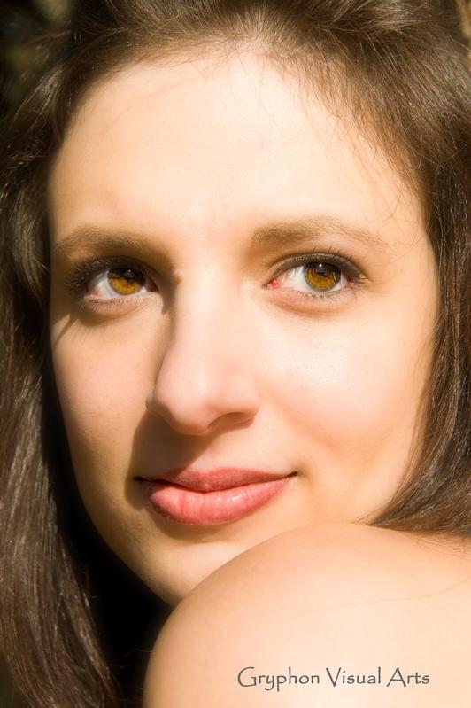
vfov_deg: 28.9
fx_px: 1375
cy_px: 354
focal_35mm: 70
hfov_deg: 19.4
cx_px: 236
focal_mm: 70
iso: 400
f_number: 11
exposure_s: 1/500
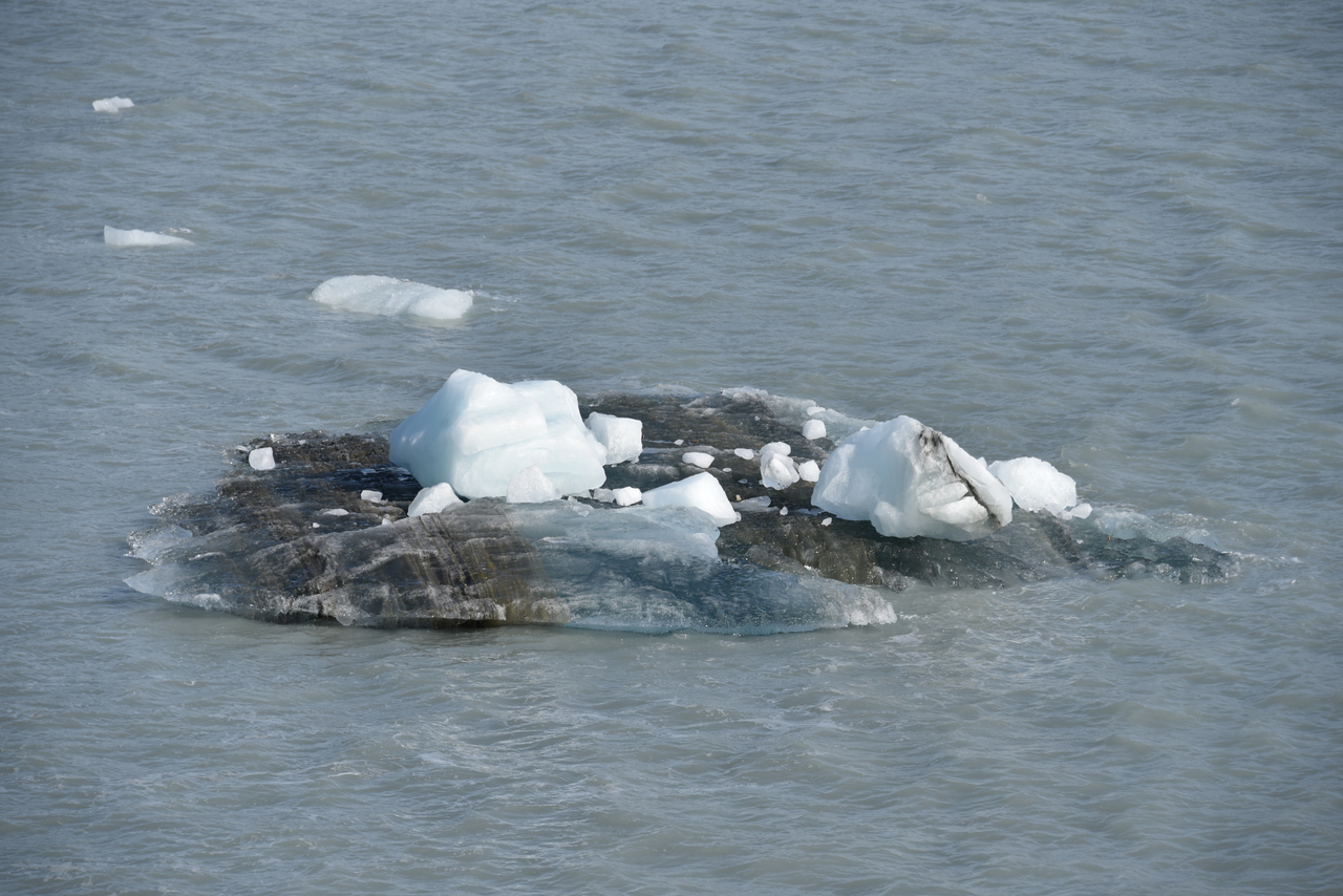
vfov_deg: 7.6
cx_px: 672
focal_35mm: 180
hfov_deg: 11.4
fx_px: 6716
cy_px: 448
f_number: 8
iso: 100
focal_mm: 180
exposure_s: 1/400
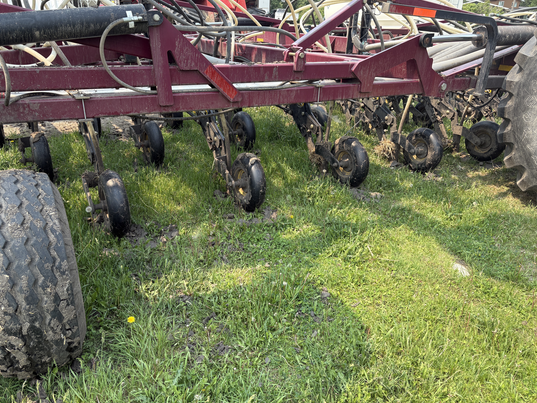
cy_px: 194
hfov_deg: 65.3
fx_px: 419
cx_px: 262
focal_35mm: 27
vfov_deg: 51.3
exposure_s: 1/1155
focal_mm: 5.96
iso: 64
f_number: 1.6
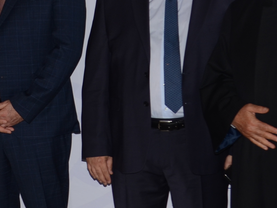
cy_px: 55
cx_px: 16
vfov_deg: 11.5
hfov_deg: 15.1
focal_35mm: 129
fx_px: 1032
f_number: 4.5
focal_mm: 24
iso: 250
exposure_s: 1/250
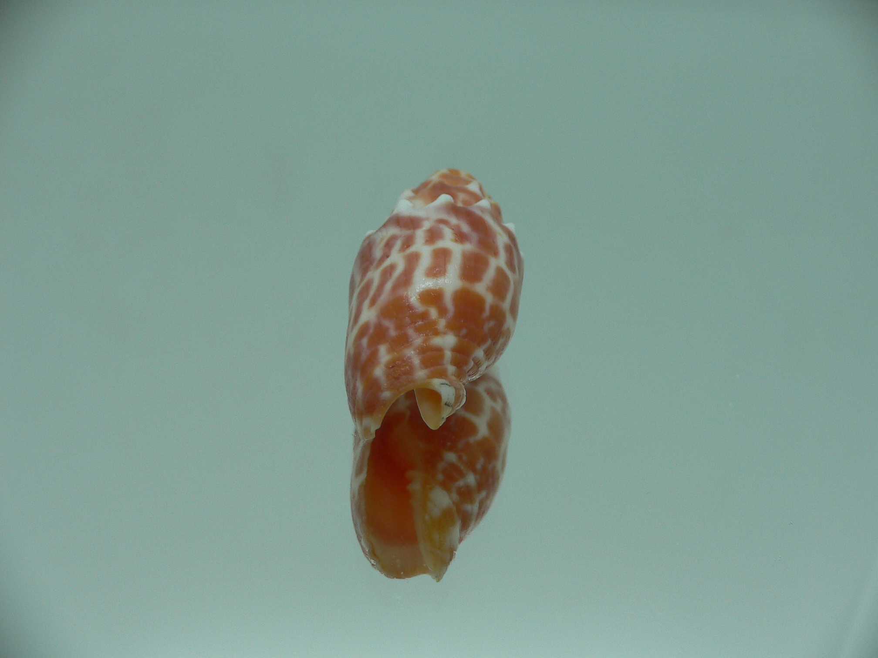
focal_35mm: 35
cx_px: 439
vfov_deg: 40.7
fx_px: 888
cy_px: 329
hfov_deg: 52.6
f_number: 2.8
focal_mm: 4.6
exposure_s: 1/80
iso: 80
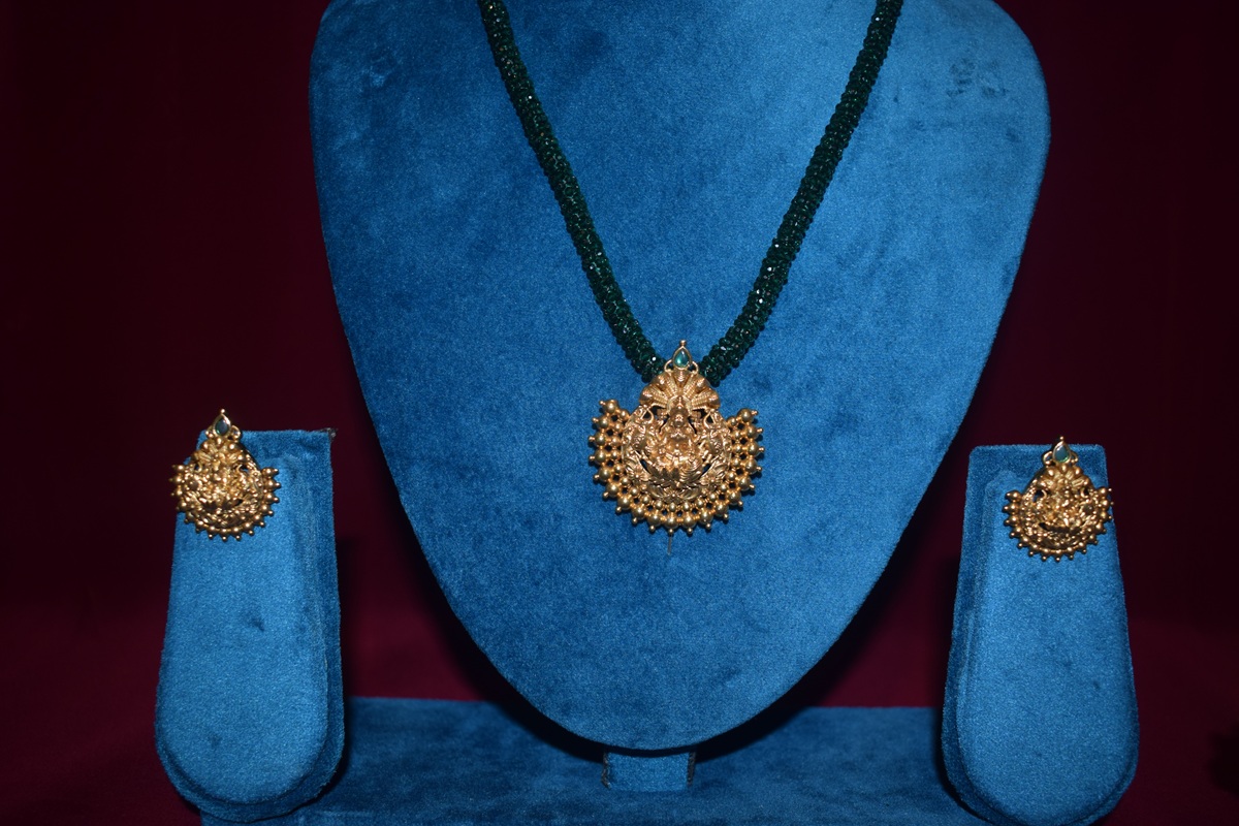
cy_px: 413
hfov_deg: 55.1
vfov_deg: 38.4
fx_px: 1187
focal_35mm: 34
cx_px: 620
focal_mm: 23
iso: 400
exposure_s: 1/60
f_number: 3.8
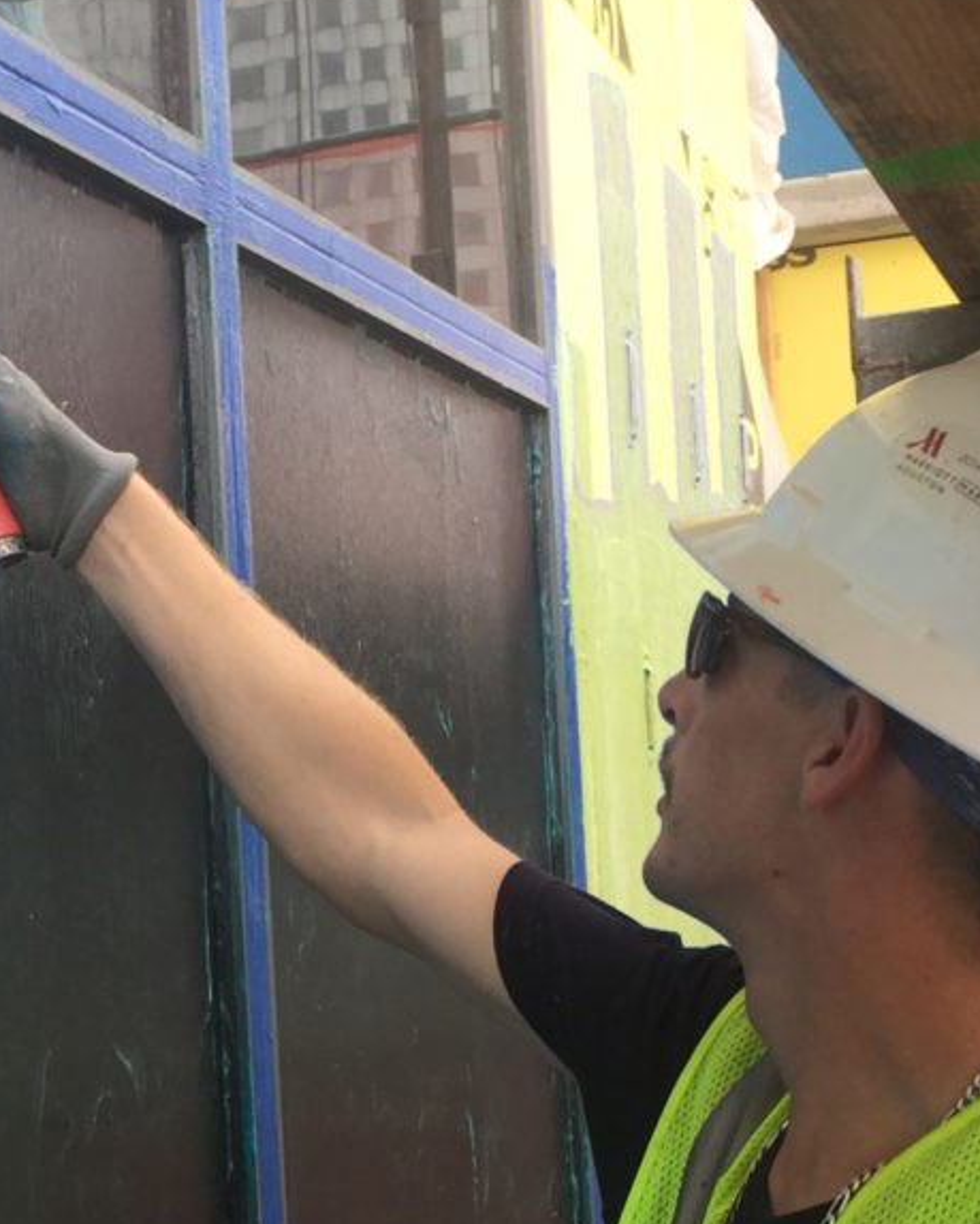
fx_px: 2862
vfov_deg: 23.9
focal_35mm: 79
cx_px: 250
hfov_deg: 19.3
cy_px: 876
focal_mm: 4.15
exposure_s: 1/145
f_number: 2.2
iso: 32
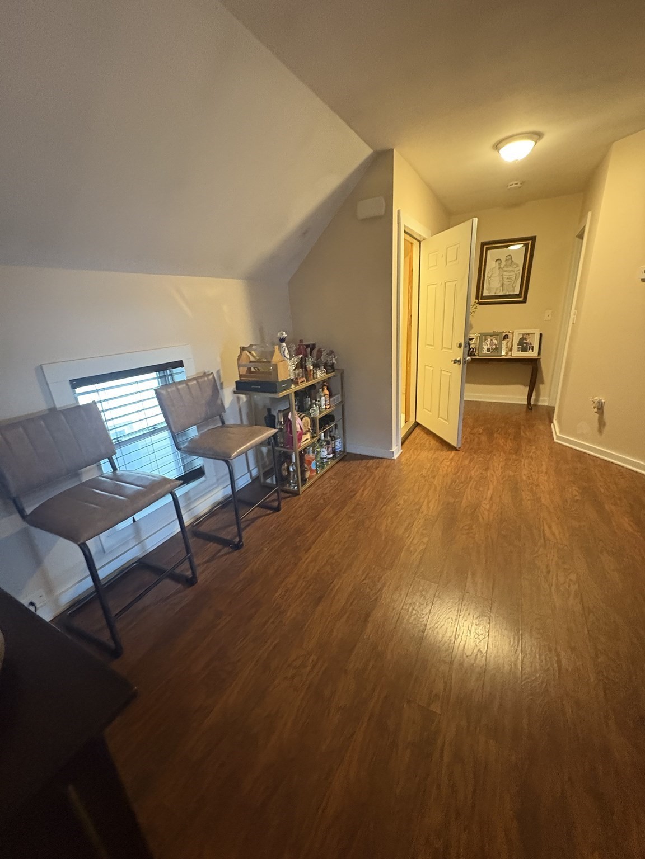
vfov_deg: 102.1
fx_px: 348
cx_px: 322
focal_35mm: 14
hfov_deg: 85.7
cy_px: 430
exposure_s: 1/40
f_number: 2.2
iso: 1000
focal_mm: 2.22
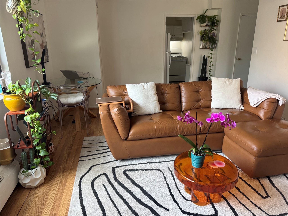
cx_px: 144
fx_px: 200
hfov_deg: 71.6
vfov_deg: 56.8
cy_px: 108
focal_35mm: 24
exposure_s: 1/107
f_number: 1.78
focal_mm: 6.76
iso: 200
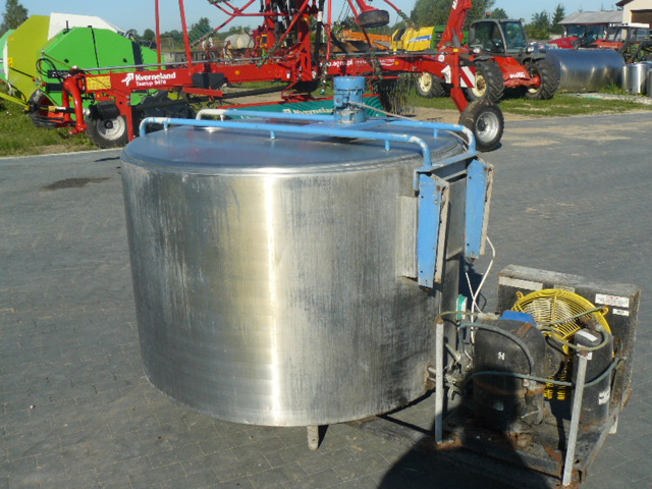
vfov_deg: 39.7
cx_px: 326
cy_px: 244
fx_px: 678
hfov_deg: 51.4
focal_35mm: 36
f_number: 5.6
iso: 100
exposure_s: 1/500
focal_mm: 6
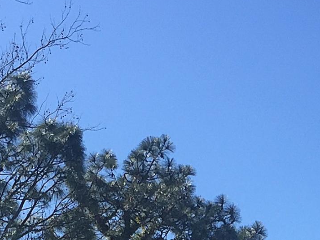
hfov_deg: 15.9
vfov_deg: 11.3
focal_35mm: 122
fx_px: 1128
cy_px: 441
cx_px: 298
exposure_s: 1/1412
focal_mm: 4.15
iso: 32
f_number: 2.2
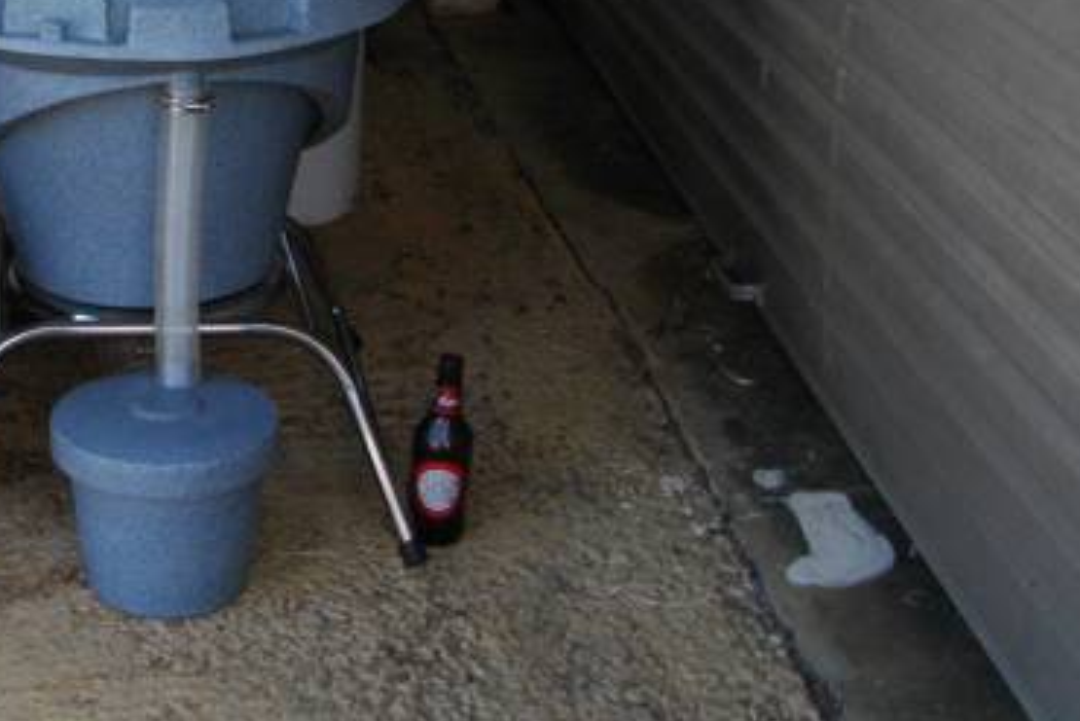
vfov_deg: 18.5
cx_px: 99
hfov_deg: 27.0
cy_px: 15
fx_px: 2161
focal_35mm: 72
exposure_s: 1/125
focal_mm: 5.7
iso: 153
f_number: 2.9
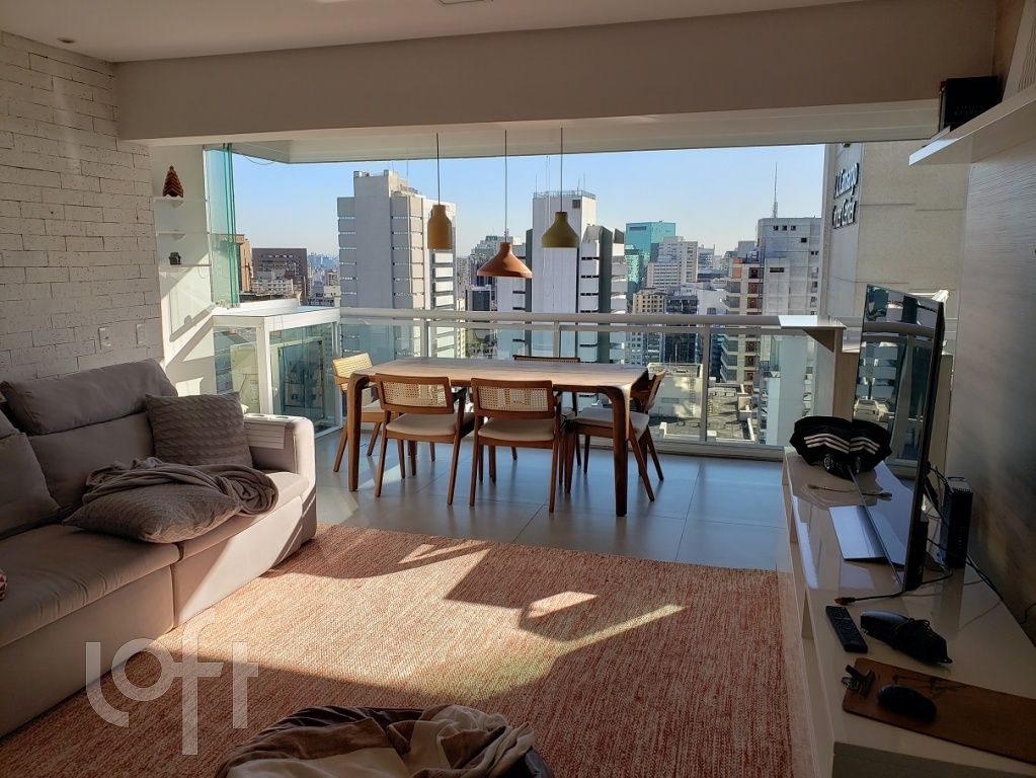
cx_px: 518
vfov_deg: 53.1
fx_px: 778
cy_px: 389
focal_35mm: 26
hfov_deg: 67.3
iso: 50
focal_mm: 4.3
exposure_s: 1/1002
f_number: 2.4
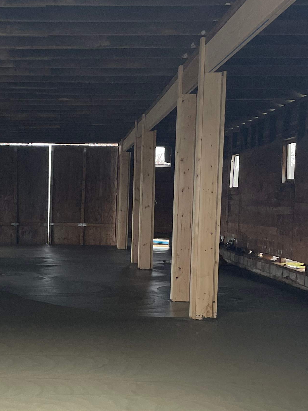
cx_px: 35
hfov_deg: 23.1
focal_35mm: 62
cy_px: 300
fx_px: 736
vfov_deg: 30.7
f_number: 1.6
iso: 100
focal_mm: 4.2
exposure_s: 1/121
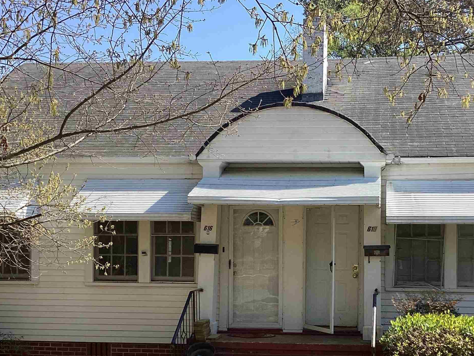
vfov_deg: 28.3
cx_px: 299
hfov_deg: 37.3
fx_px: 698
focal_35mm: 51
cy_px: 253
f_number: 2.4
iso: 25
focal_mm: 3.3
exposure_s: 1/702
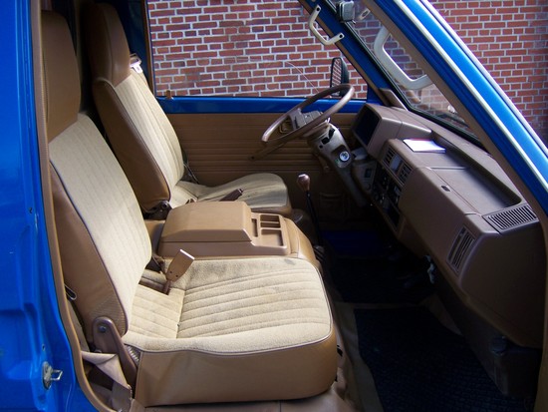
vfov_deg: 39.7
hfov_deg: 51.3
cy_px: 206
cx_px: 274
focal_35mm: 36
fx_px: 570
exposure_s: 1/250
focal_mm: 6
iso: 80
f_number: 2.8
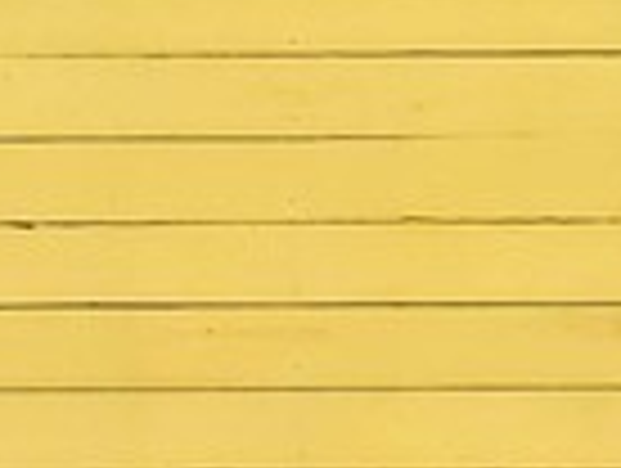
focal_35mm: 535
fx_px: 9614
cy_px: -171
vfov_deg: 2.8
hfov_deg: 3.7
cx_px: 1215
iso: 250
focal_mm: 42.5
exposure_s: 1/100
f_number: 7.1
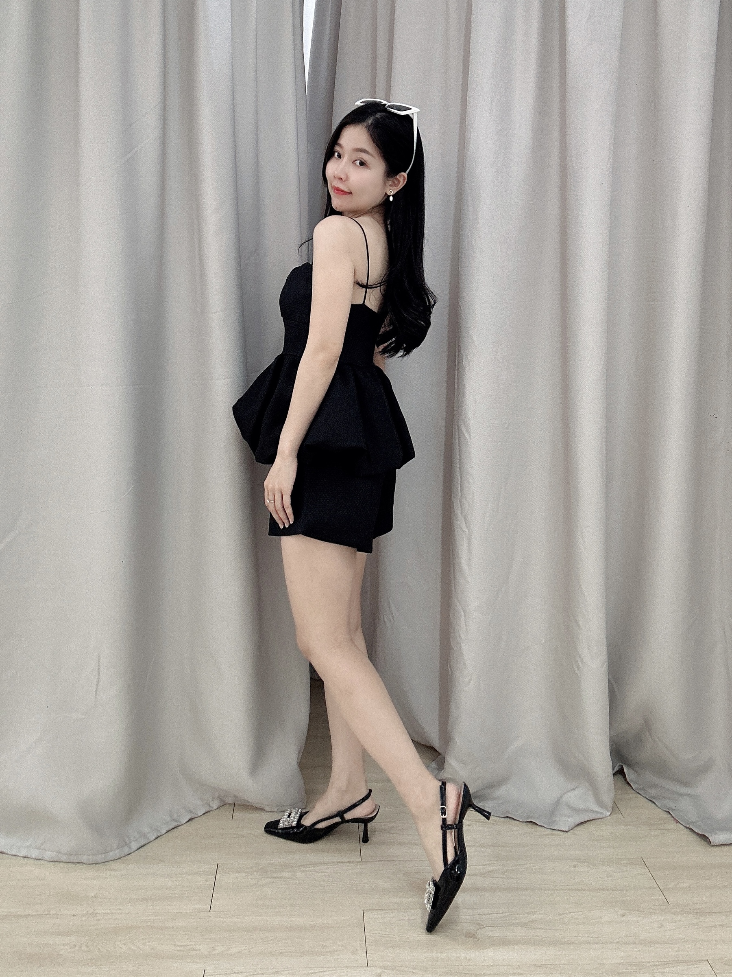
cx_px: 366
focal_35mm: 23
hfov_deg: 58.9
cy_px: 488
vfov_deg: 73.9
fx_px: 648
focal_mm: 2.69
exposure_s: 1/50
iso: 80
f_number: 1.9
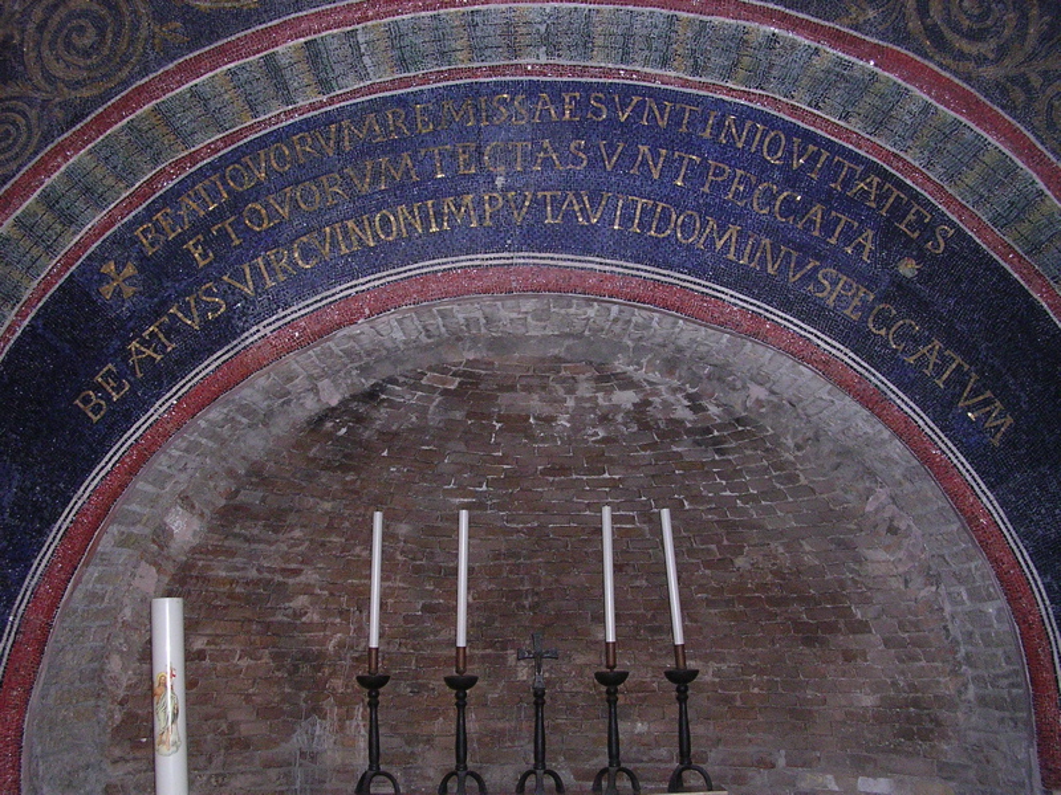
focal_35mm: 38
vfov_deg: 37.7
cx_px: 530
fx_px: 1165
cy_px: 398
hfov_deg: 49.0
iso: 400
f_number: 2.8
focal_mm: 5.8
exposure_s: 1/60.1
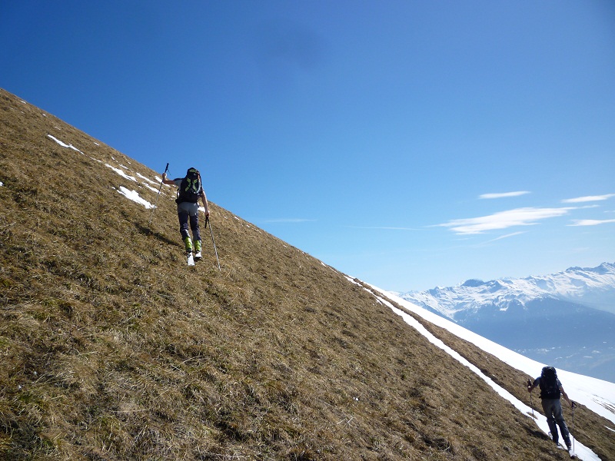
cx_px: 308
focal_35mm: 29
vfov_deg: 48.2
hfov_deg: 61.7
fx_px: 515
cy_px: 230
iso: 80
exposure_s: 1/800
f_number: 4.5
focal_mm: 5.2
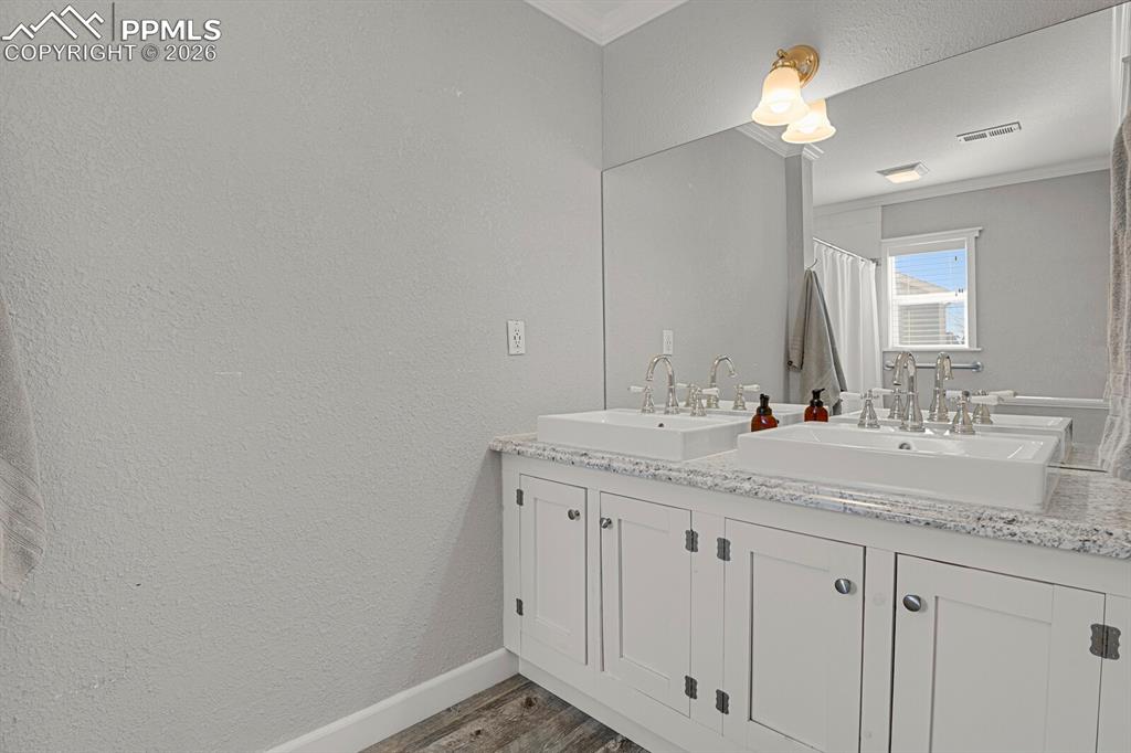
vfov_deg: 70.4
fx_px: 534
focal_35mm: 17
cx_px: 566
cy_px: 376
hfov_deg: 93.3
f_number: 8
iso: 250
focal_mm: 17
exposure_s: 1/1.25
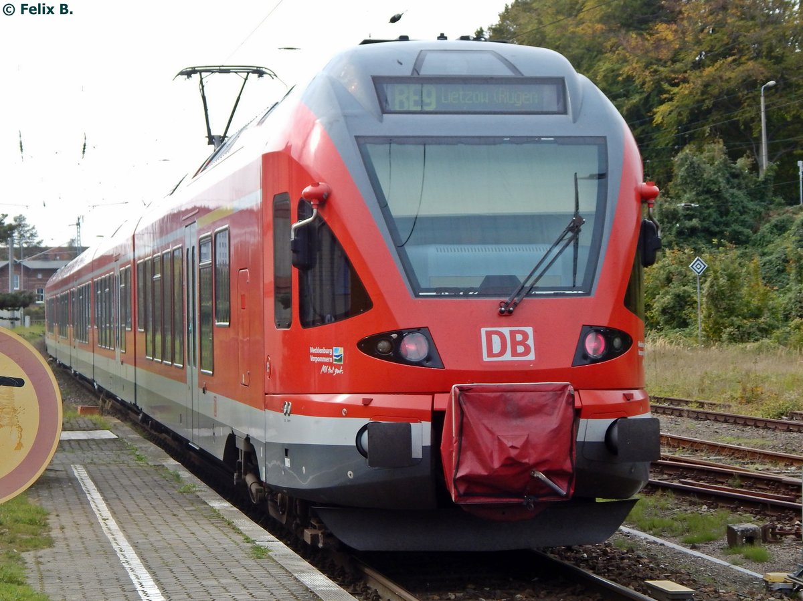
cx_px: 402
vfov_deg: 17.4
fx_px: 1971
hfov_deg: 23.0
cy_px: 300
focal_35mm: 85
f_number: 4.3
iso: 125
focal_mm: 15.3
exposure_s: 1/400
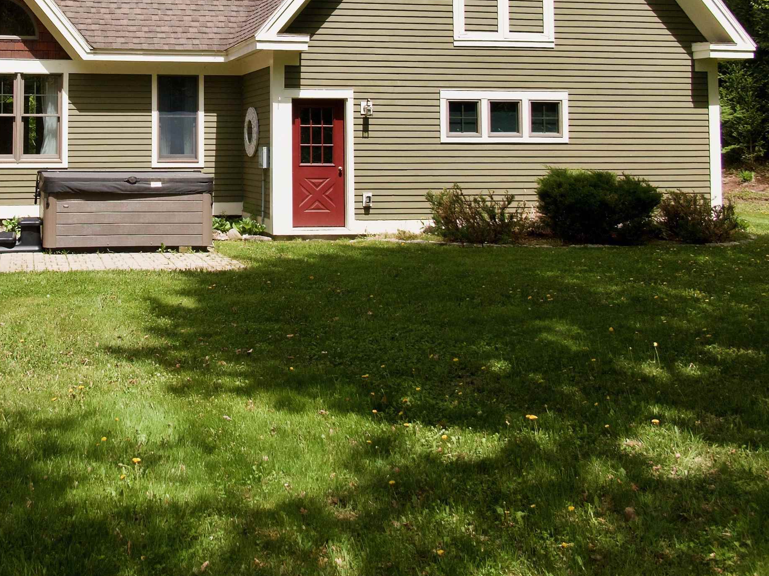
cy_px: 100
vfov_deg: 34.6
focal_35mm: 40
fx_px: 888
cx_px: 168
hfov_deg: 44.8
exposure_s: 1/800
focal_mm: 4.39
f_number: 2.8
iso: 100
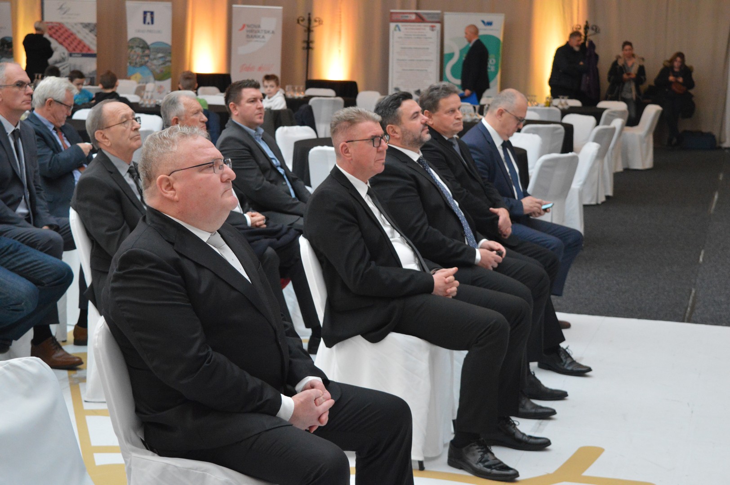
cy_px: 242
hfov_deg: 29.3
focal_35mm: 69
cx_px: 365
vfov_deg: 19.7
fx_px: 1398
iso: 3200
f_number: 5
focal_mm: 46
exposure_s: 1/60
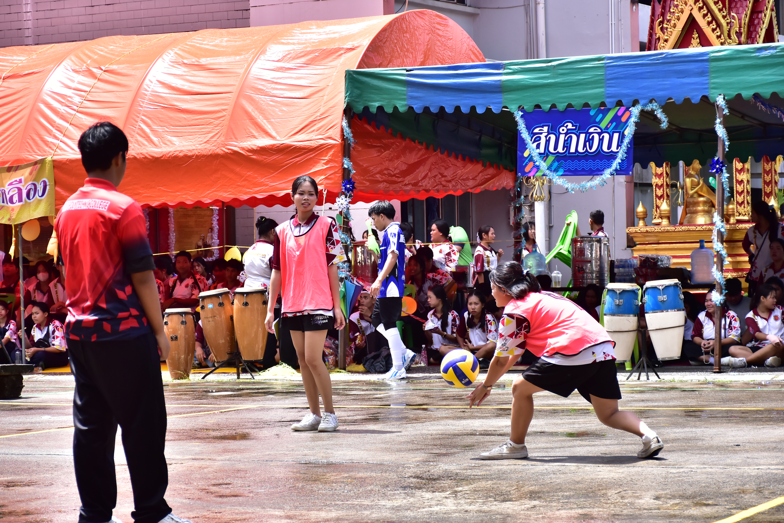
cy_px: 262
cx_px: 392
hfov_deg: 19.5
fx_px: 2286
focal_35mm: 105
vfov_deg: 13.0
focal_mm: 70
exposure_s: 1/1250
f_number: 5
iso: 400
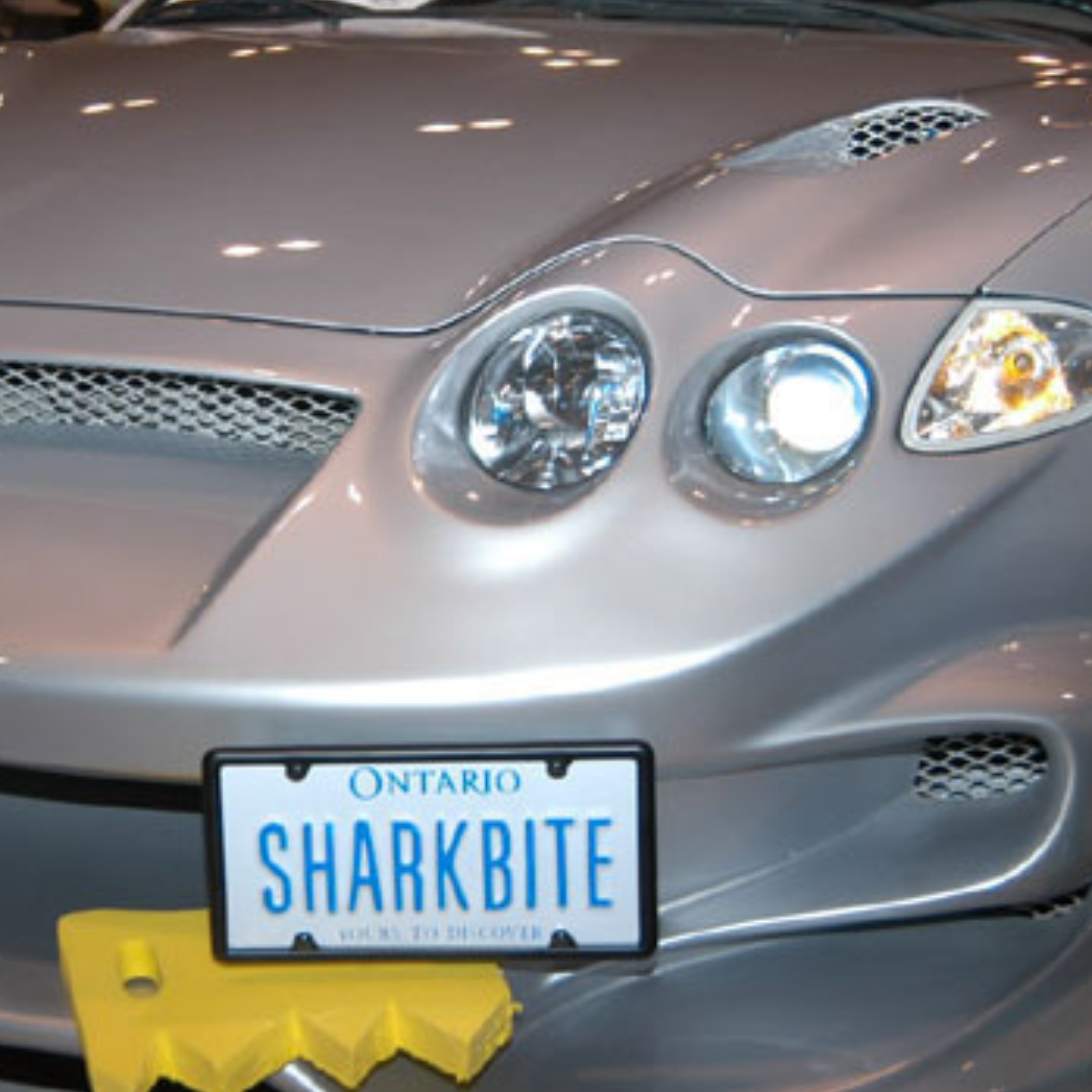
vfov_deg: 18.5
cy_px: 413
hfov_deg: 18.5
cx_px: 411
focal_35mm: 94
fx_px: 3355
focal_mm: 38
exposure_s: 1/60
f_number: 5
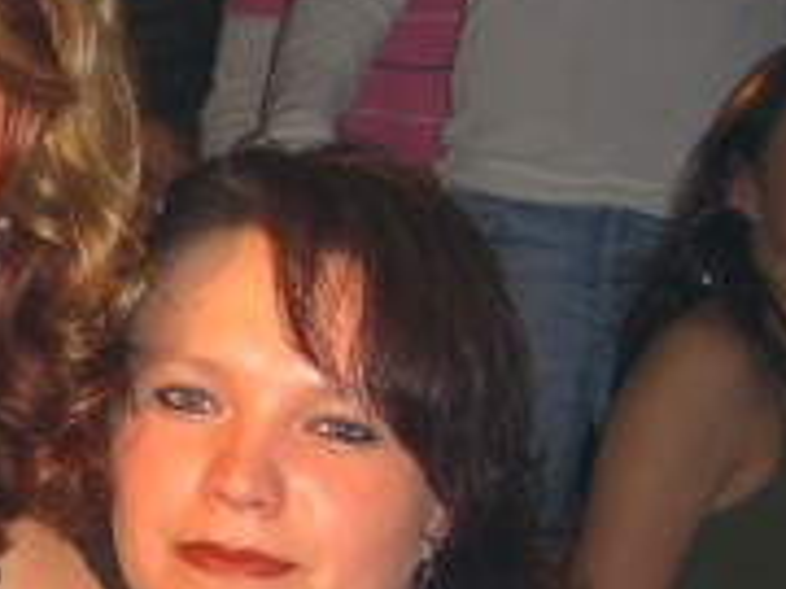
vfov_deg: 11.5
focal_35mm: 127
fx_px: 2884
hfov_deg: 14.8
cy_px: 602
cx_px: -262
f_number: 2.8
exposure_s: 1/60
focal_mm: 7.9
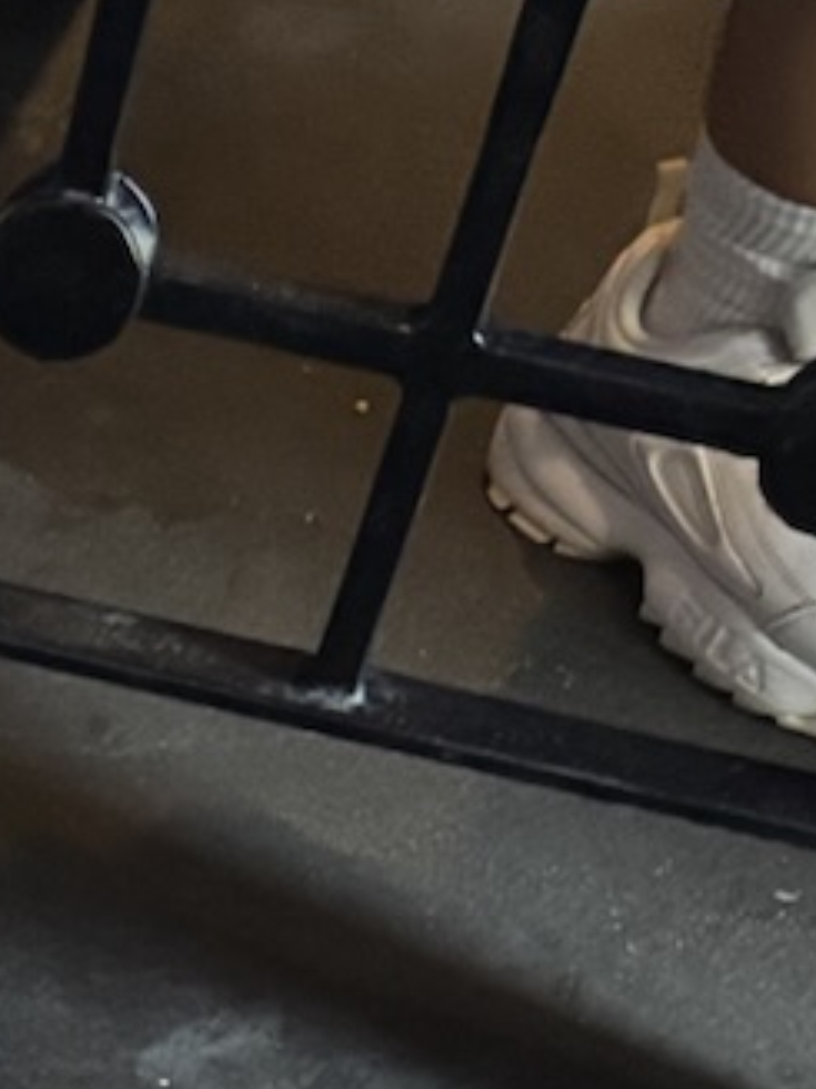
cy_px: 2688
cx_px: -1259
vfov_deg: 11.3
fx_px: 4498
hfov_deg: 9.1
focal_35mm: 143
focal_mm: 5.96
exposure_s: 1/30
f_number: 1.6
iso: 1000
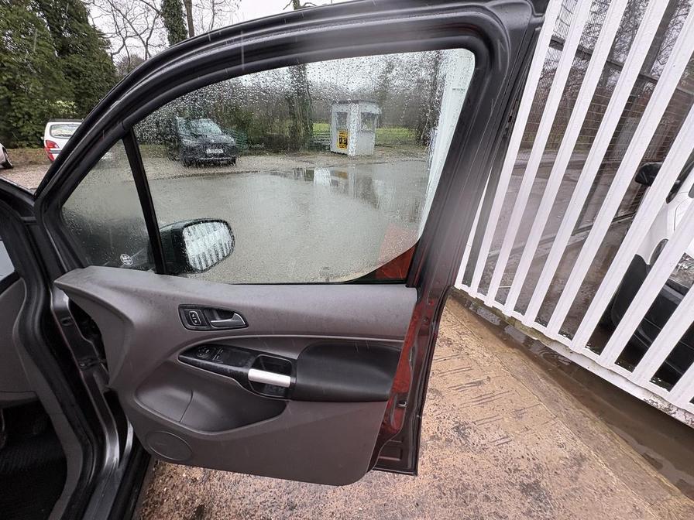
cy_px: 260
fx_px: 281
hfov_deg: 102.1
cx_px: 347
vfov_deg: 85.7
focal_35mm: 14
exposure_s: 1/99
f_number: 2.2
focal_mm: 2.22
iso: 64
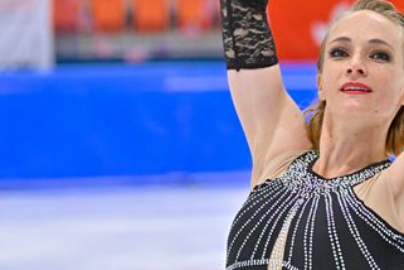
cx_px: 342
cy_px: 33
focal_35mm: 271
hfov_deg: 7.6
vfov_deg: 5.1
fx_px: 3041
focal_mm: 145
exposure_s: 1/800
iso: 4000
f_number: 4.8
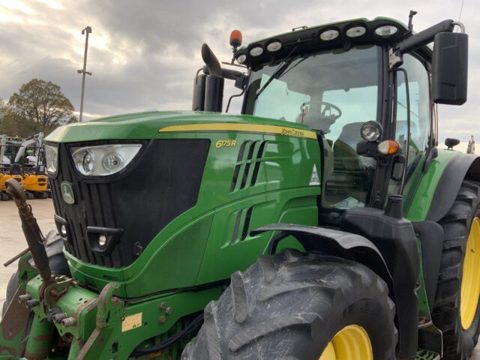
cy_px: 180
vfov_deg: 48.2
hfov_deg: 61.7
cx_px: 240
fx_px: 402
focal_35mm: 29
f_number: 1.8
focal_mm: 3
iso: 16
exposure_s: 1/260
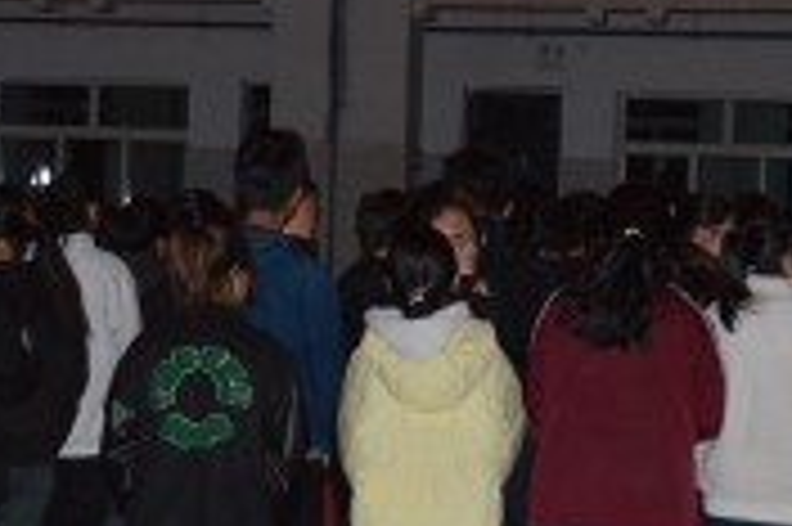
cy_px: 20
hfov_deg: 15.1
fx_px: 2989
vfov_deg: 10.0
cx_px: 364
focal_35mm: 136
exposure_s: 1/60
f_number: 5.3
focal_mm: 40
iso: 800
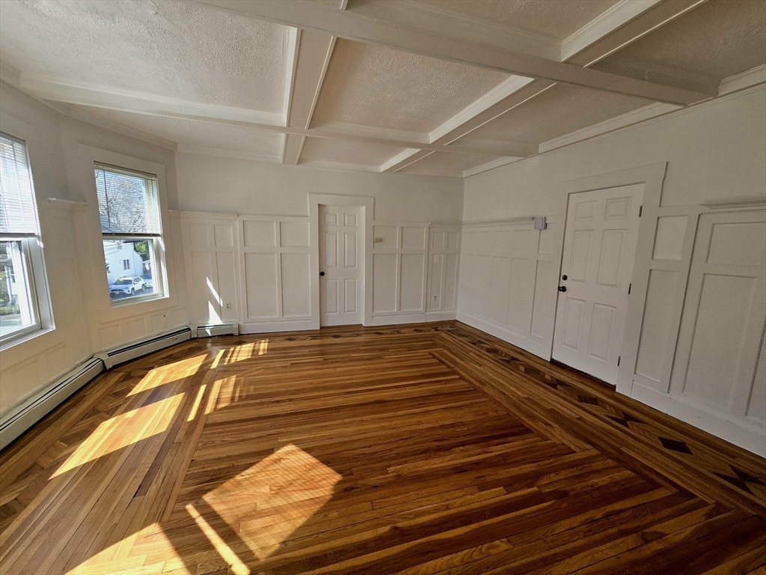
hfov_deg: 106.2
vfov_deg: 89.9
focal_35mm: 13
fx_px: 288
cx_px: 383
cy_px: 288
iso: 50
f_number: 2.2
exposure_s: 1/270
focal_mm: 2.2
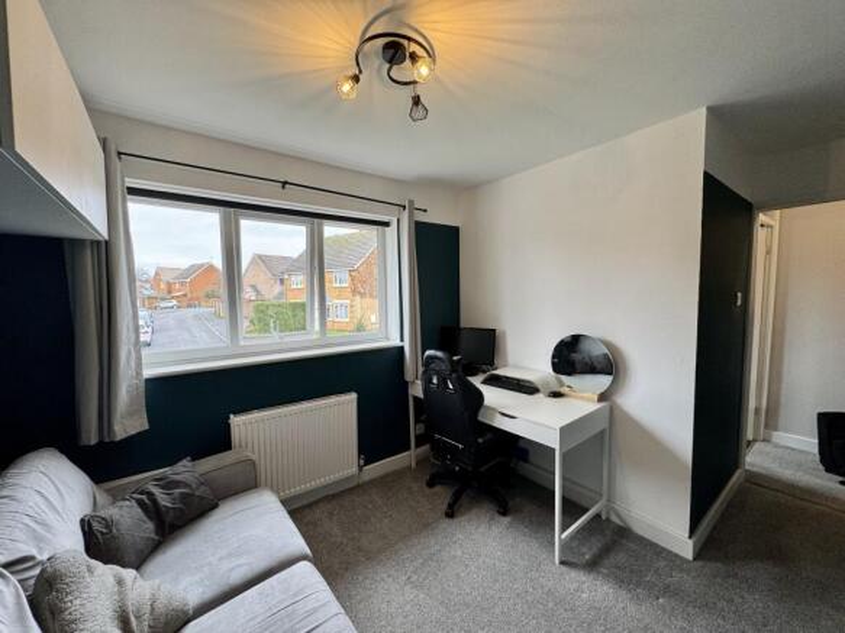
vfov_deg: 85.7
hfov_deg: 102.1
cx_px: 422
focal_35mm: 14
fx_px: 342
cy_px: 316
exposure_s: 1/100
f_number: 2.2
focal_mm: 2.22
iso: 125
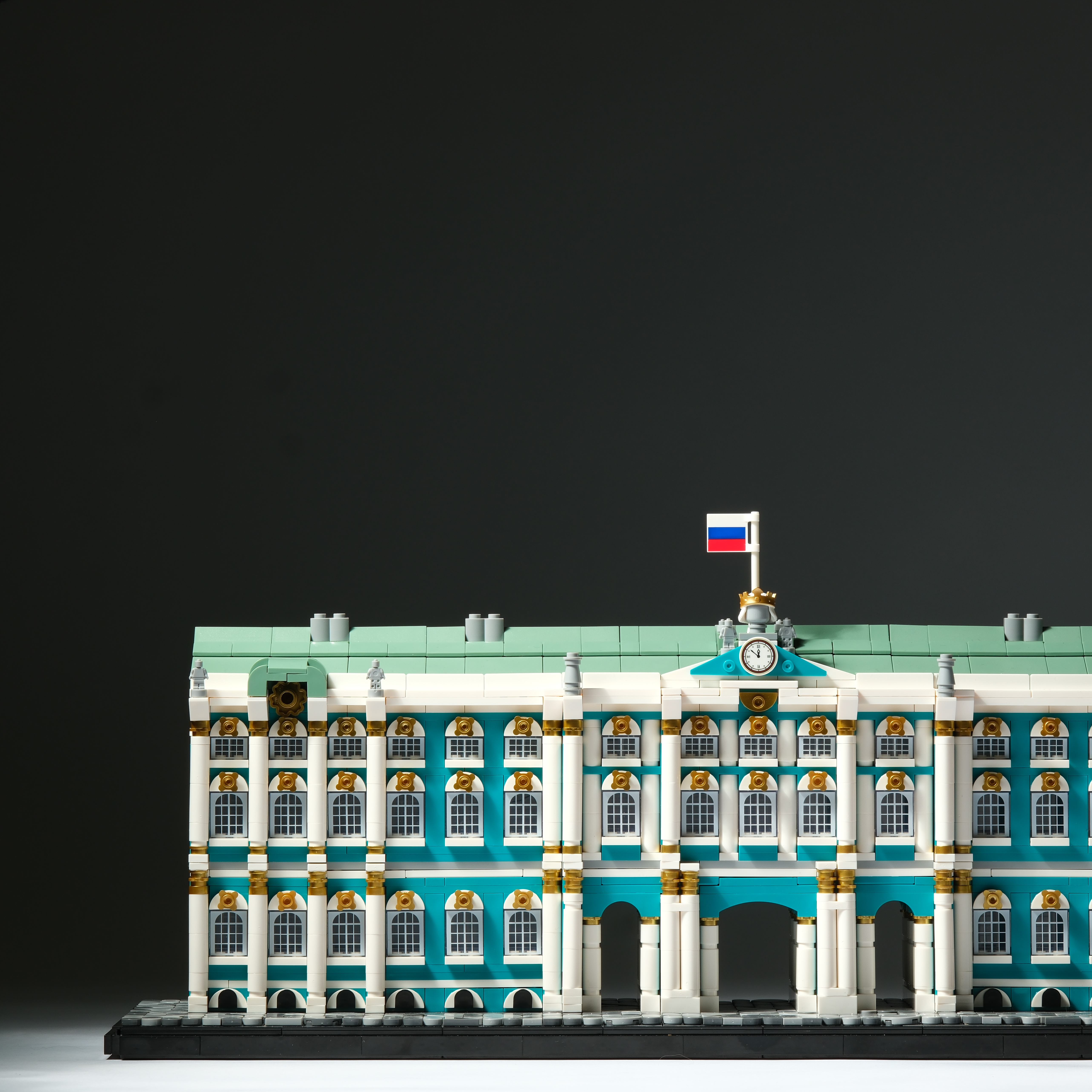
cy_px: 549
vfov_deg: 12.0
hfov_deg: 12.0
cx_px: 749
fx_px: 5175
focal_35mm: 145
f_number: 9
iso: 160
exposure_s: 1/200
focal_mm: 75
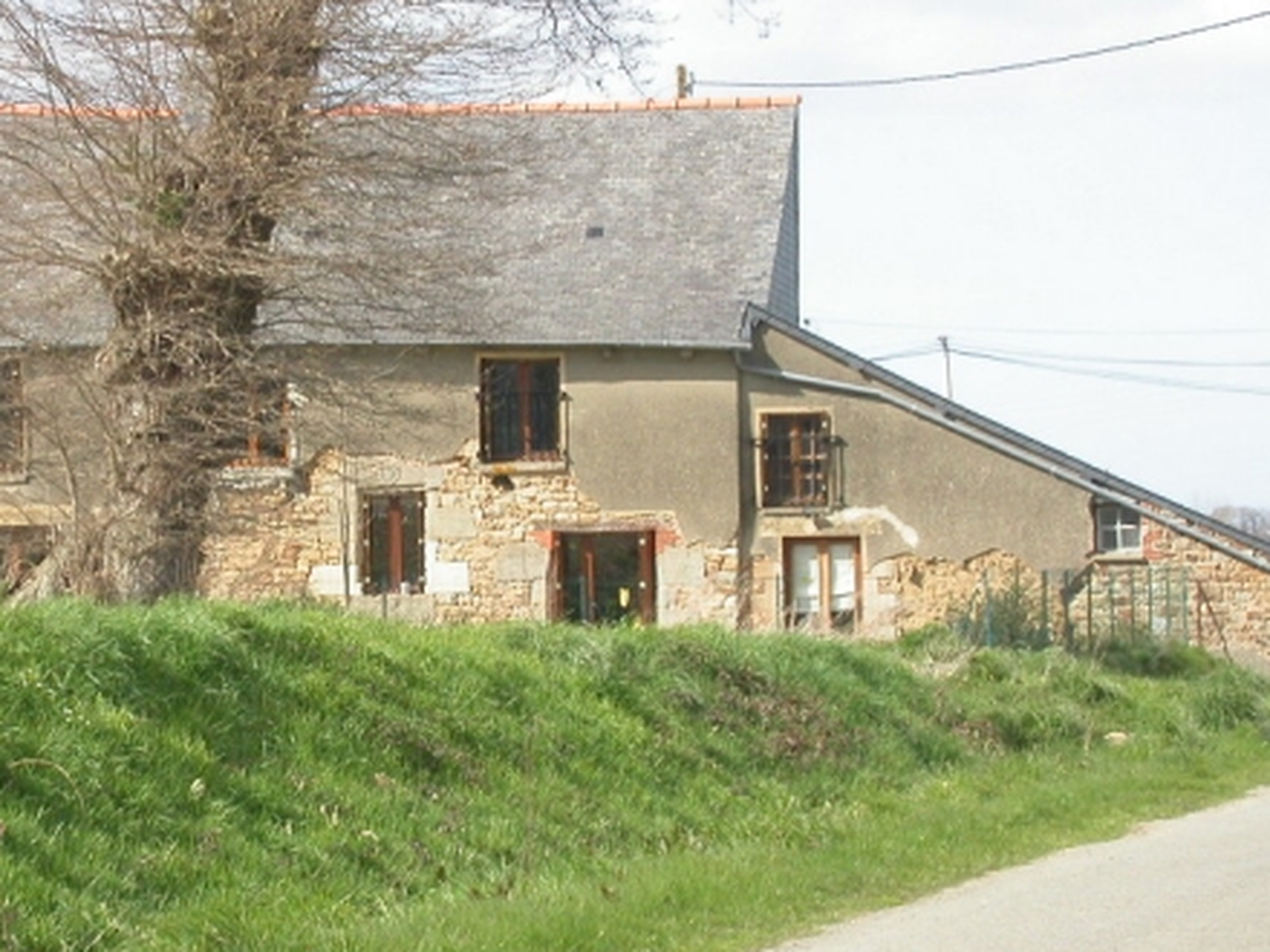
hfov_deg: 12.9
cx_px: 297
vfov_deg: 9.8
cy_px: 444
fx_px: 5577
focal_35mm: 152
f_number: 5.6
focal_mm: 20.4
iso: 100
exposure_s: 1/308
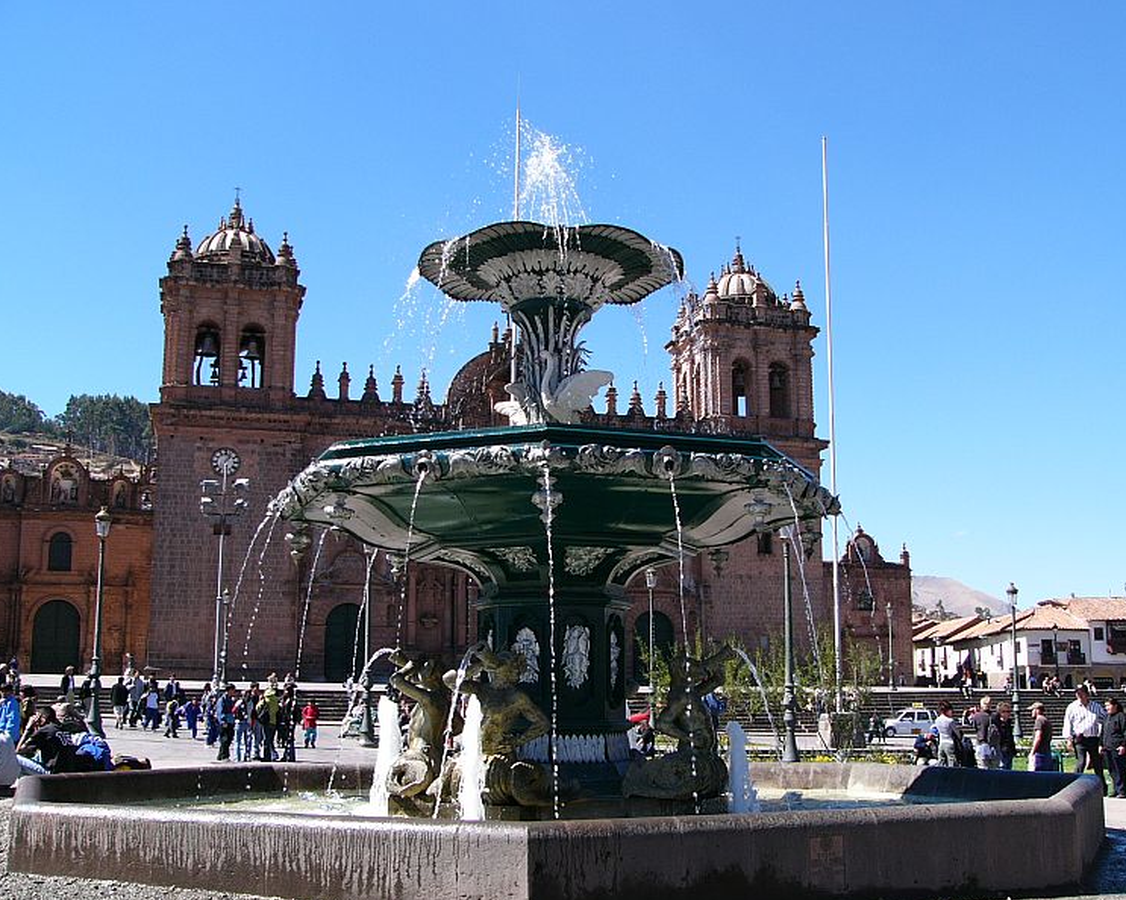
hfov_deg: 44.8
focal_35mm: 41
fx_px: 1366
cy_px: 453
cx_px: 574
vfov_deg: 36.5
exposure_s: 1/250
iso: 50
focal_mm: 6.5
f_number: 4
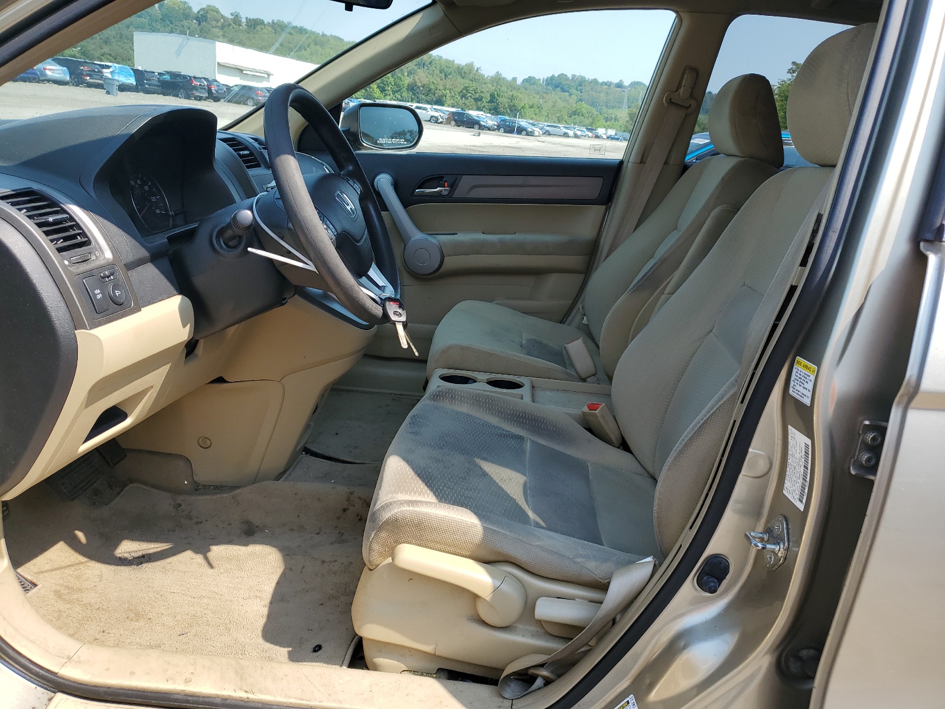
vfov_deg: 53.1
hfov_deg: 67.3
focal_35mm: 26
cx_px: 472
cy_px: 354
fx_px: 710
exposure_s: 1/1111
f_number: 1.5
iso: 50
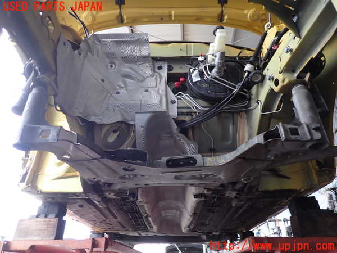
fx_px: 243
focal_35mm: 25
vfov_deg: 54.9
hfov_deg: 69.4
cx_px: 168
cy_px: 126
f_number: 2
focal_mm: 4.5
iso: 100
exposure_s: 1/60
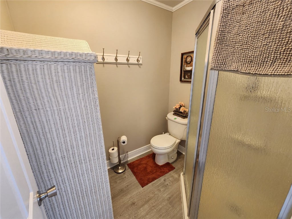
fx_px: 110
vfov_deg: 89.9
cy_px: 110
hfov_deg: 106.2
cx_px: 146
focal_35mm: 13
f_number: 2.2
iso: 250
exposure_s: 1/60
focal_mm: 2.2
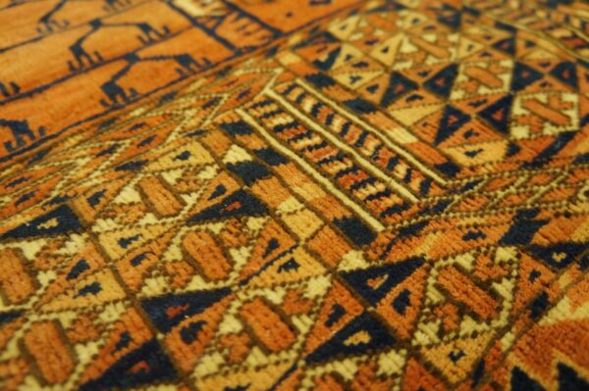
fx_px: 441
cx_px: 294
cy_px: 196
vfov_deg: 47.9
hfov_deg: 67.4
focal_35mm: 27
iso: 1250
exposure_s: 1/60
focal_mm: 18
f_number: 4
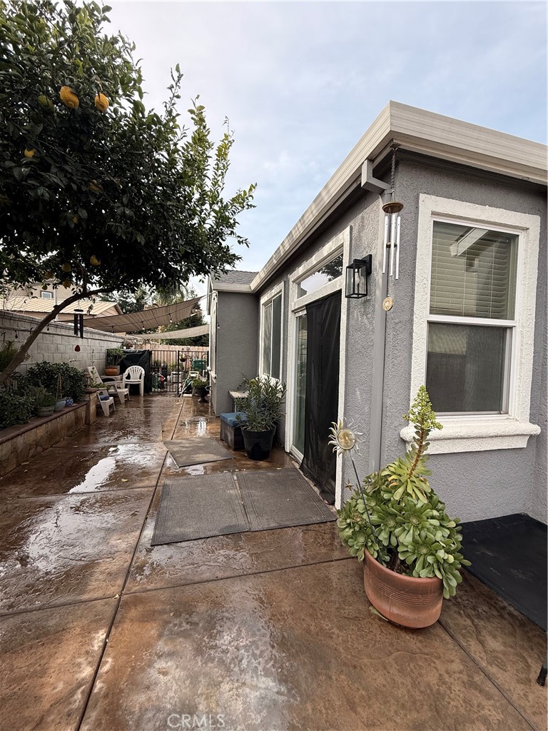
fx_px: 296
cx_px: 274
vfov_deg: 102.1
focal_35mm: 14
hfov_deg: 85.7
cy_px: 366
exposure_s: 1/726
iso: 64
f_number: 2.2
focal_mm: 2.22
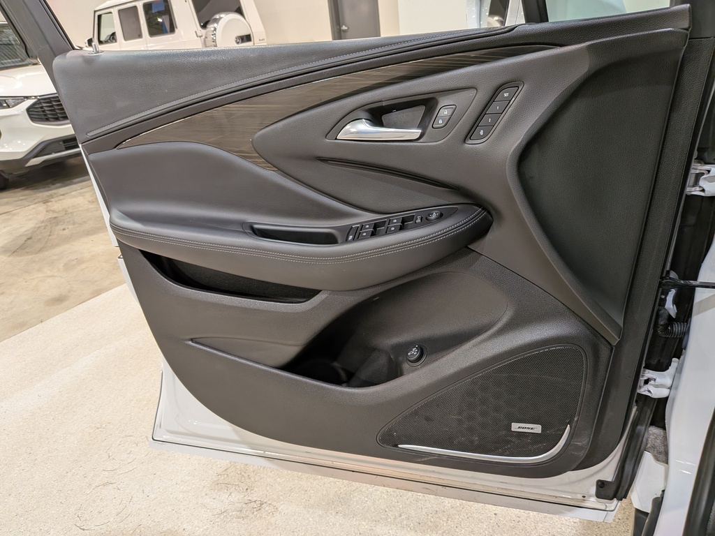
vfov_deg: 56.8
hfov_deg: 71.6
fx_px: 496
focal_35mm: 24
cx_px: 358
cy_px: 268
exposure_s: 1/120
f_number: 1.7
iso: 114
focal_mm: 4.53
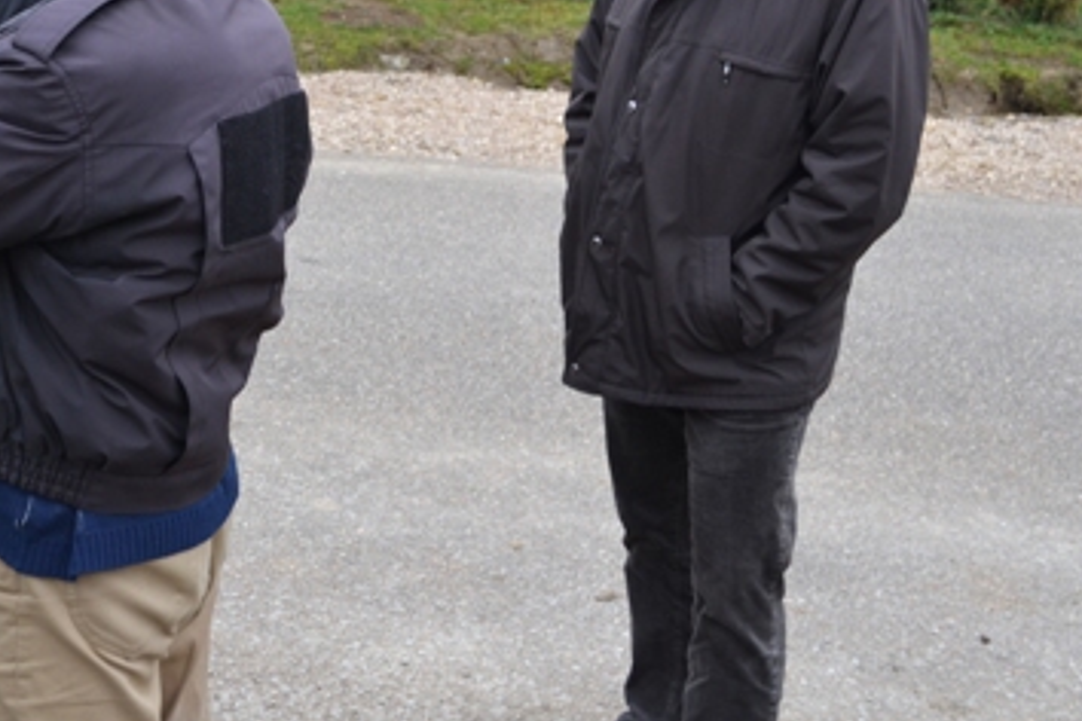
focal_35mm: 65
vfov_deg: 20.9
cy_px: 283
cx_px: 205
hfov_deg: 30.2
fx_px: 1953
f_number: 5.6
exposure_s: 1/125
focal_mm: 24
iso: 400
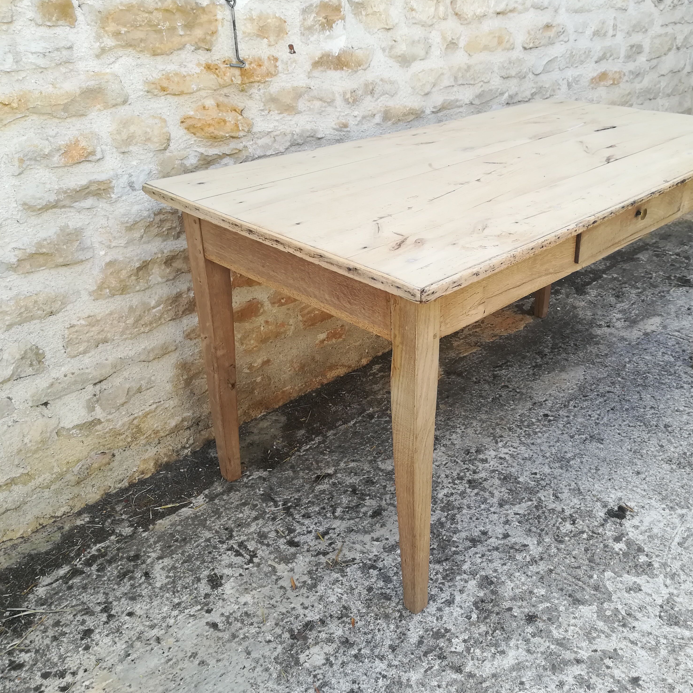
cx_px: 425
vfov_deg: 52.5
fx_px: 702
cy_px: 348
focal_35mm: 31
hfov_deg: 52.1
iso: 50
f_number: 2.2
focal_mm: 3.83
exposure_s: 1/188
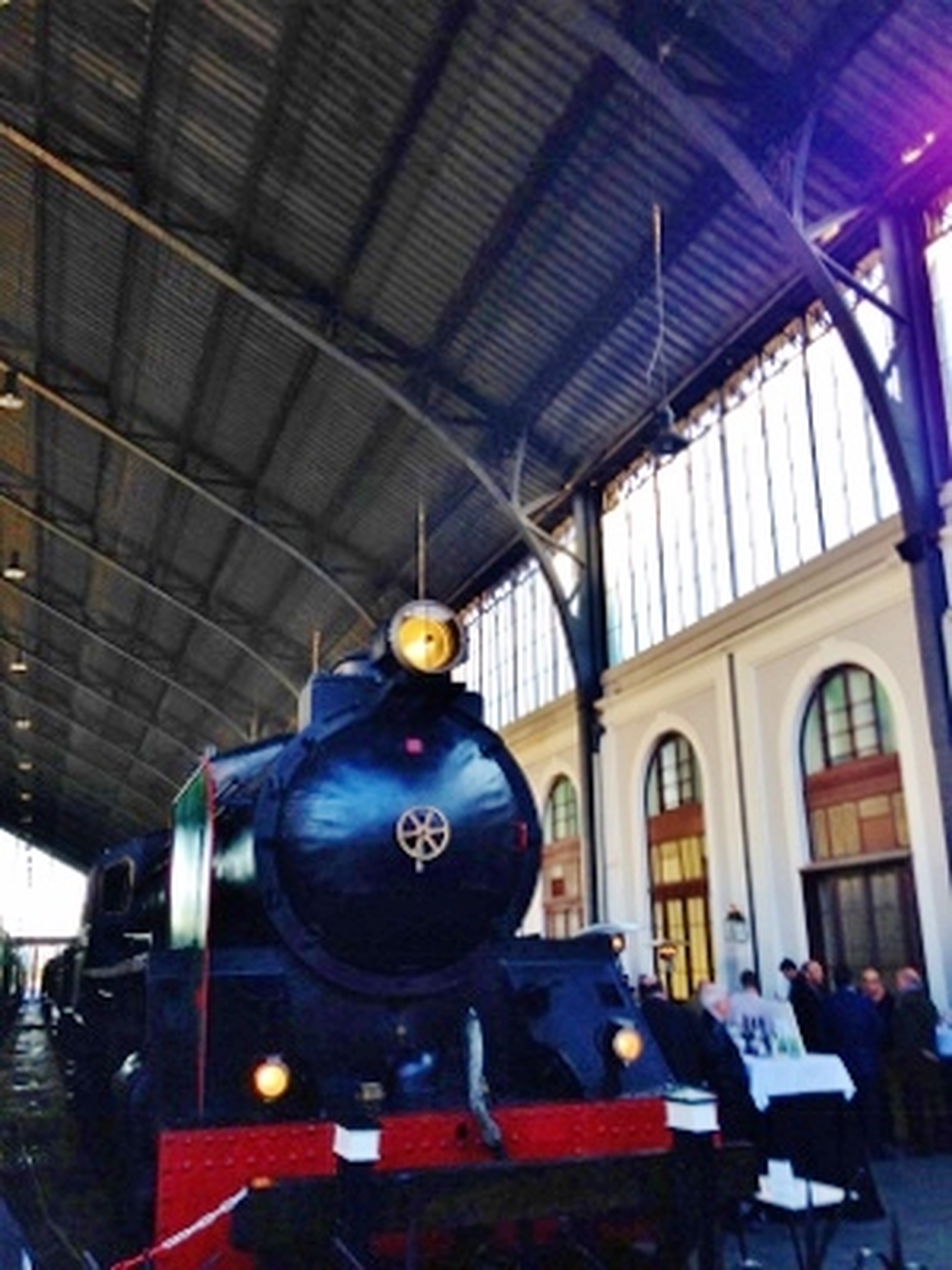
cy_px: 635
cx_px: 476
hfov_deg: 42.9
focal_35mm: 33
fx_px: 1210
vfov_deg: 55.4
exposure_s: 1/30
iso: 50
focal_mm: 4.12
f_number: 2.4
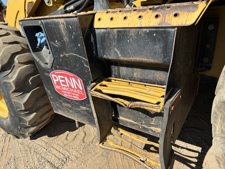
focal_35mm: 26
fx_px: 169
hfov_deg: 67.3
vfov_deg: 53.1
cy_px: 84
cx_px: 112
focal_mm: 5.7
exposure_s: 1/2457
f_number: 1.5
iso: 50
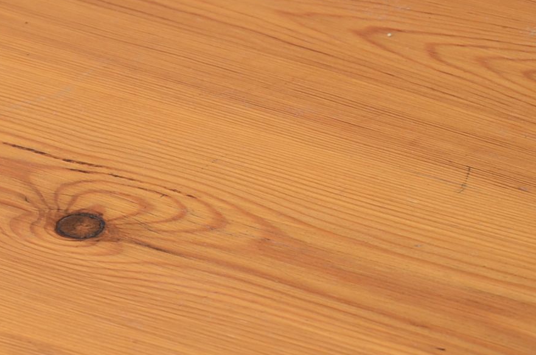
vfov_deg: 3.5
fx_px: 5734
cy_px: 462
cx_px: 148
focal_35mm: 386
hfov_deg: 5.3
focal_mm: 92
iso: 200
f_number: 5.6
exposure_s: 1/60
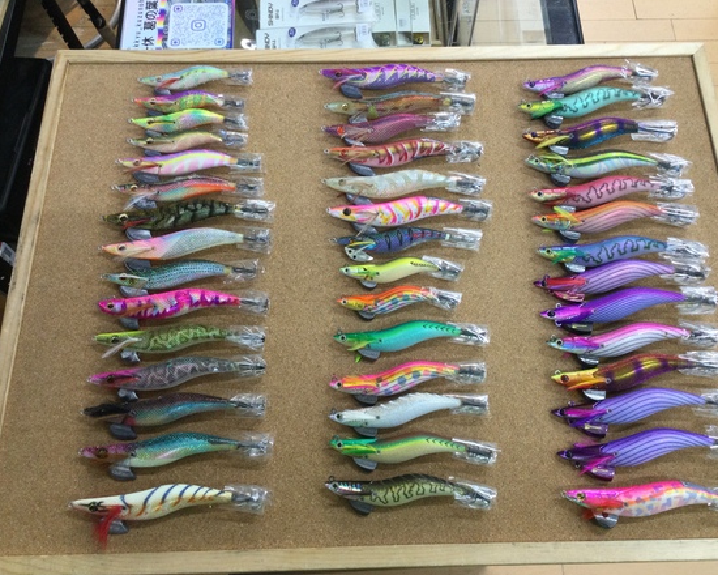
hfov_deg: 54.2
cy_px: 293
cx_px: 381
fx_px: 701
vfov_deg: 44.5
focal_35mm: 33
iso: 64
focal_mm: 3.3
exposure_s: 1/30
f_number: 2.4
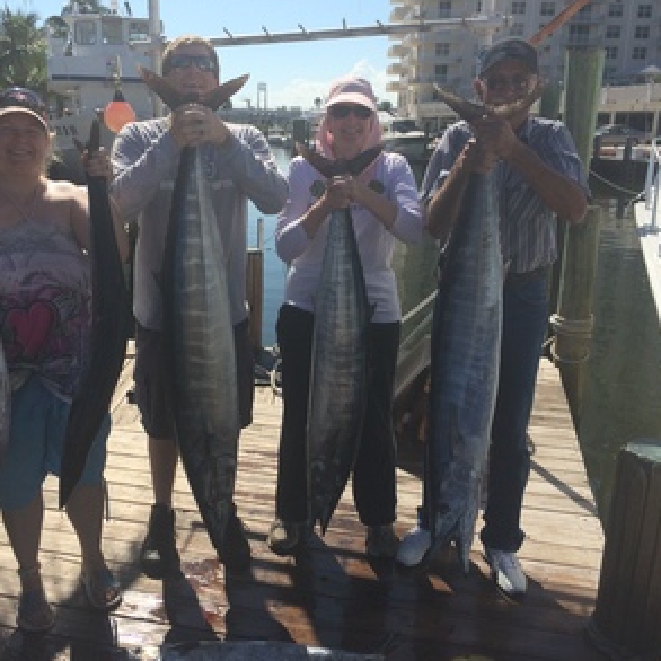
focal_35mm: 35
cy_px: 332
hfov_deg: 47.2
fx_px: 756
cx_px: 305
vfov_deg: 47.2
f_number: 2.2
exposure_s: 1/2740
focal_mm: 4.15
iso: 32
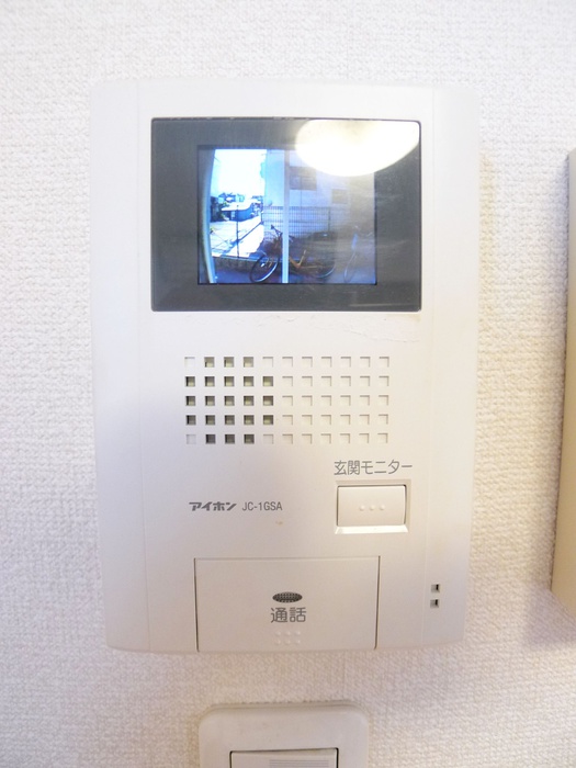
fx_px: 532
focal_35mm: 24
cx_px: 288
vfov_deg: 71.6
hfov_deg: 56.8
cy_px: 384
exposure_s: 1/30
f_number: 2
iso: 400
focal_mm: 5.1
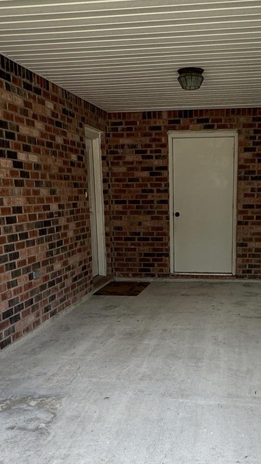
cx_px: 179
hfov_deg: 30.2
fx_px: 480
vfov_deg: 50.8
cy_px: 304
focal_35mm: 39
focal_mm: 2.22
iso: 40
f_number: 2.2
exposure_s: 1/162
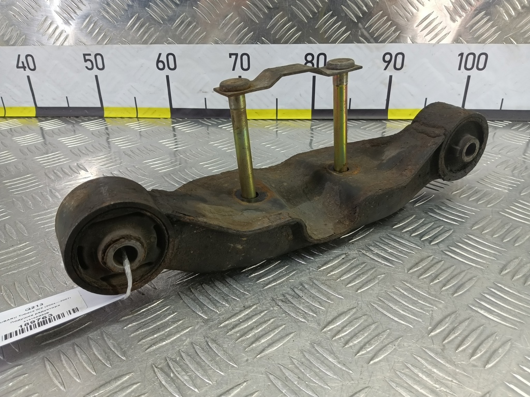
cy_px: 198
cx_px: 265
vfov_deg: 51.4
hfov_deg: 65.3
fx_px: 413
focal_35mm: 27
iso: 150
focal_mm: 4.11
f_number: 1.6
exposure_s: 1/50
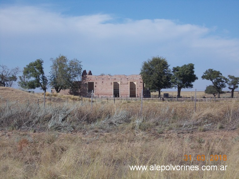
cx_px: 120
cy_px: 90
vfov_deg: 15.4
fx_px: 663
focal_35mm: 96
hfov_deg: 20.4
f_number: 10.6
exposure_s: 1/160
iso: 80
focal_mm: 13.6
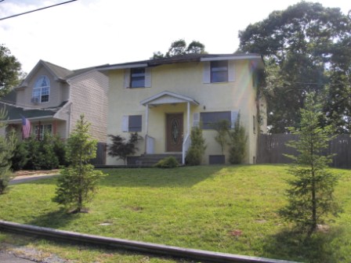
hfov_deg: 49.0
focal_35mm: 38
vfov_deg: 37.7
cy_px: 132
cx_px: 176
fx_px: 385
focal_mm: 6.7
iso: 50
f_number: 6.6
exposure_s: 1/125
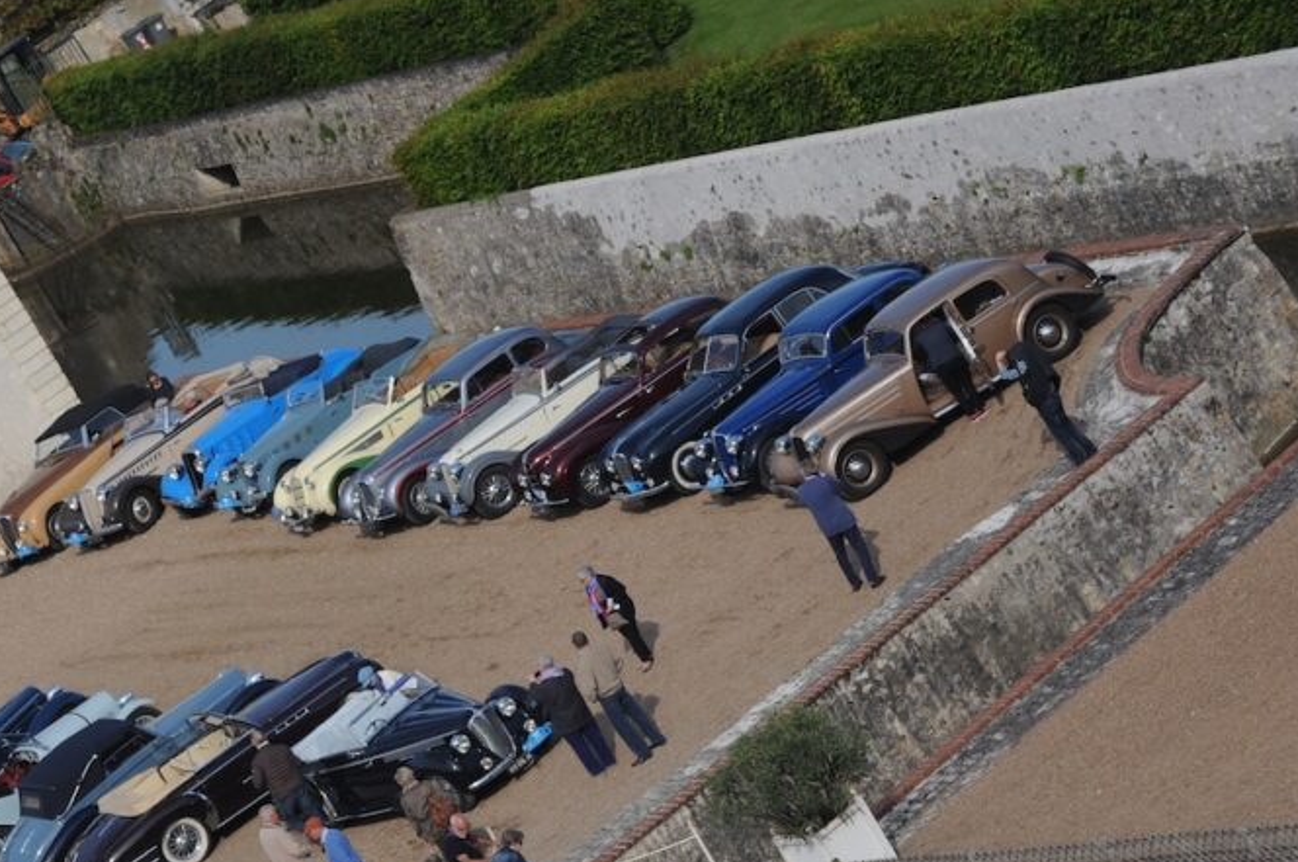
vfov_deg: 7.6
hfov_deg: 11.5
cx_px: 303
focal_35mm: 179
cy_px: 525
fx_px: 6446
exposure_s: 1/1600
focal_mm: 116
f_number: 8
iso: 640
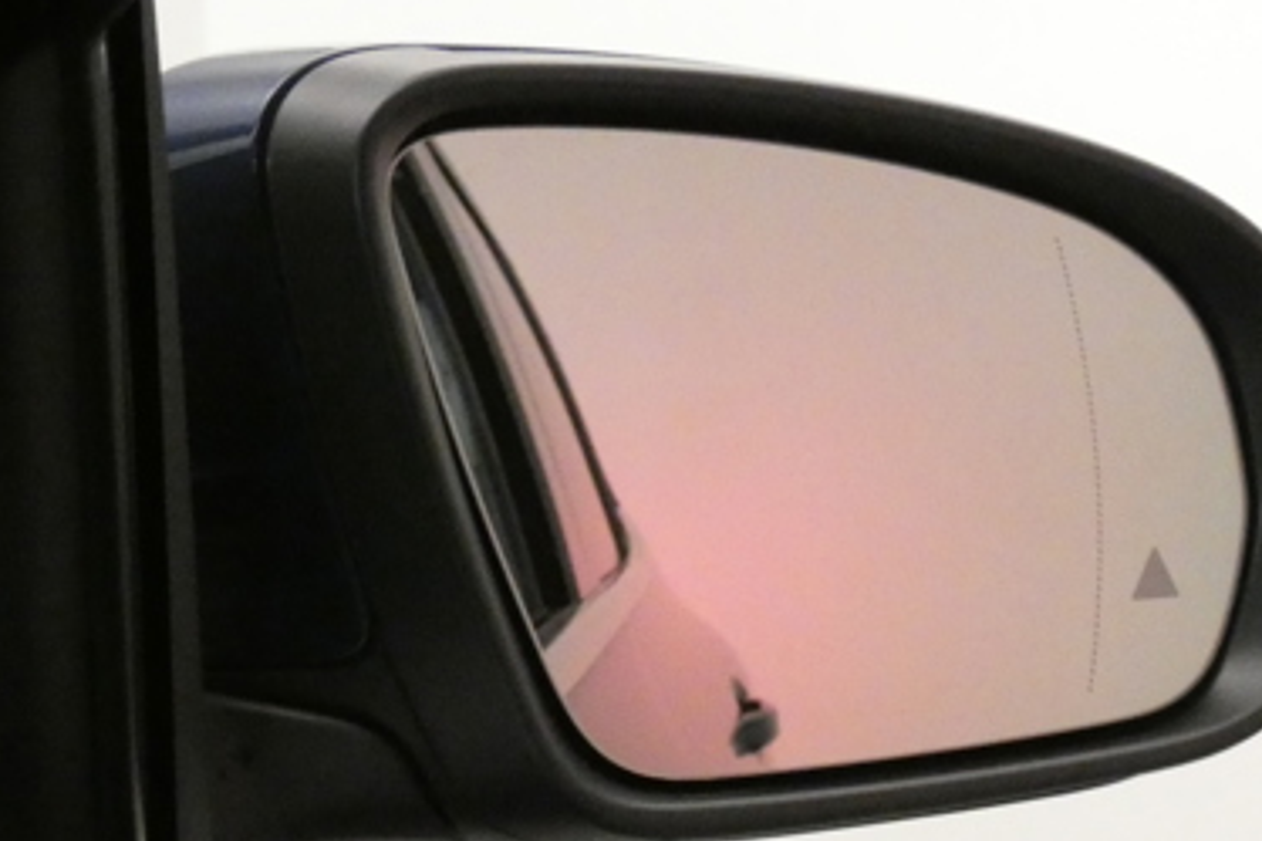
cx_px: 550
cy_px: 952
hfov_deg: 14.0
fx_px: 5151
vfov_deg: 9.2
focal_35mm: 147
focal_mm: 11.9
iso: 1600
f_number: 4.2
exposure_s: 1/30
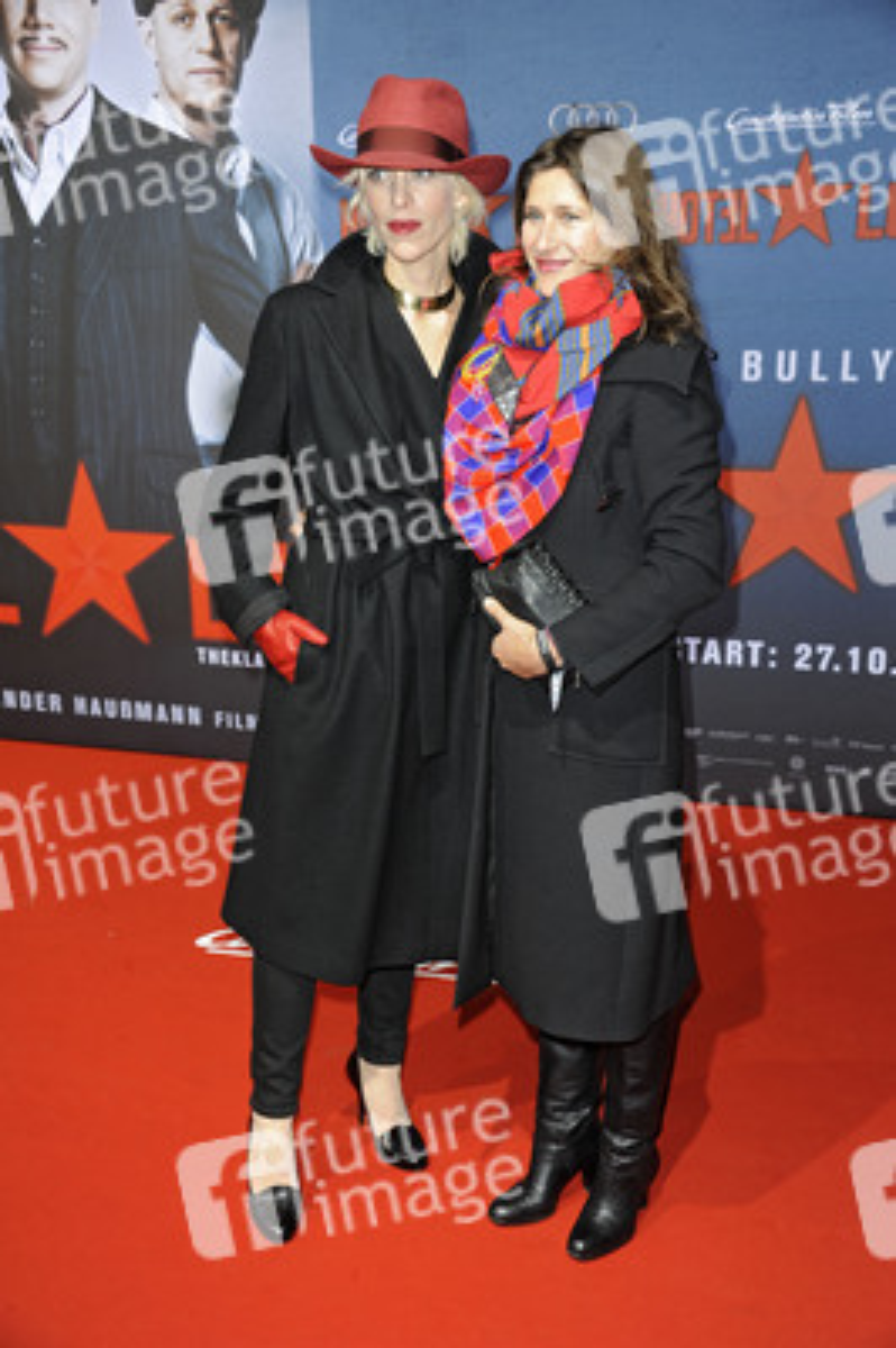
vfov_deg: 43.6
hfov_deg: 29.8
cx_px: 448
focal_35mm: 45
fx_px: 1683
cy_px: 674
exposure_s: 1/160
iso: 500
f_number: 5.6
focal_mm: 45
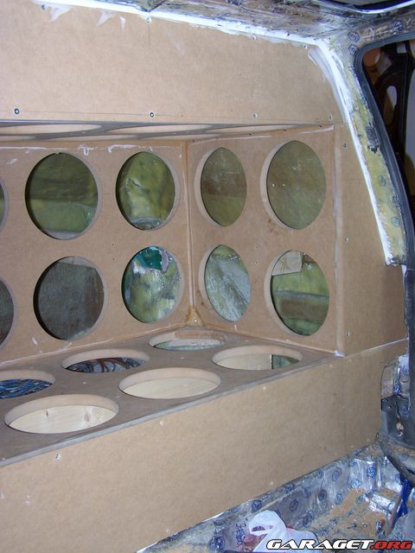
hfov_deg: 36.0
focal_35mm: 40
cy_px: 276
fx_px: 639
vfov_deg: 46.8
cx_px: 208
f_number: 2.8
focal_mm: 6.7
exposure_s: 1/60
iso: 80
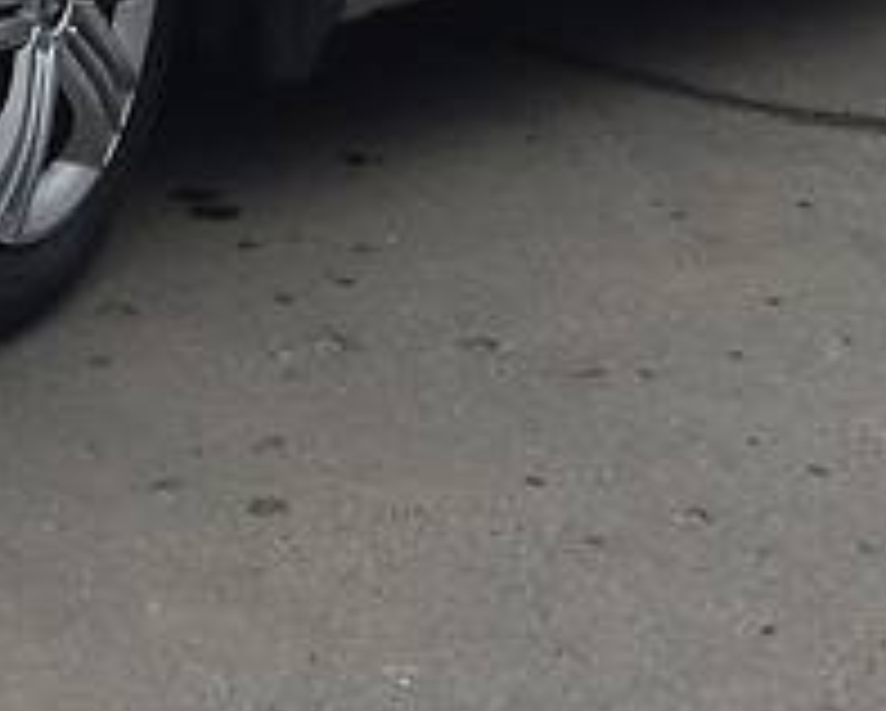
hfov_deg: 16.4
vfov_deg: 12.3
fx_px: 3019
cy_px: -567
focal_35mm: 115
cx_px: 58
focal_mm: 4.2
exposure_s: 1/1582
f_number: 2.2
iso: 32
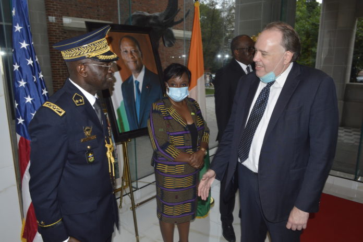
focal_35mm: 27
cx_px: 182
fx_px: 272
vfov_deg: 47.9
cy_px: 121
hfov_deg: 67.4
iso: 250
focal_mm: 18
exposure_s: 1/60
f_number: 8
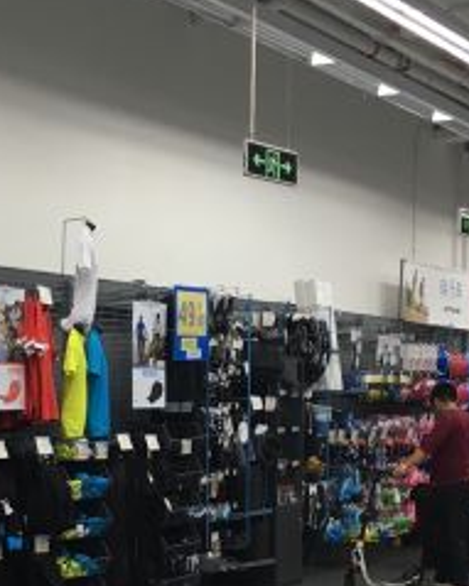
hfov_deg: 18.3
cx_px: 102
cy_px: 552
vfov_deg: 22.3
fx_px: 1441
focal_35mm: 83
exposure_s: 1/33
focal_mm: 4.15
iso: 25
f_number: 2.2
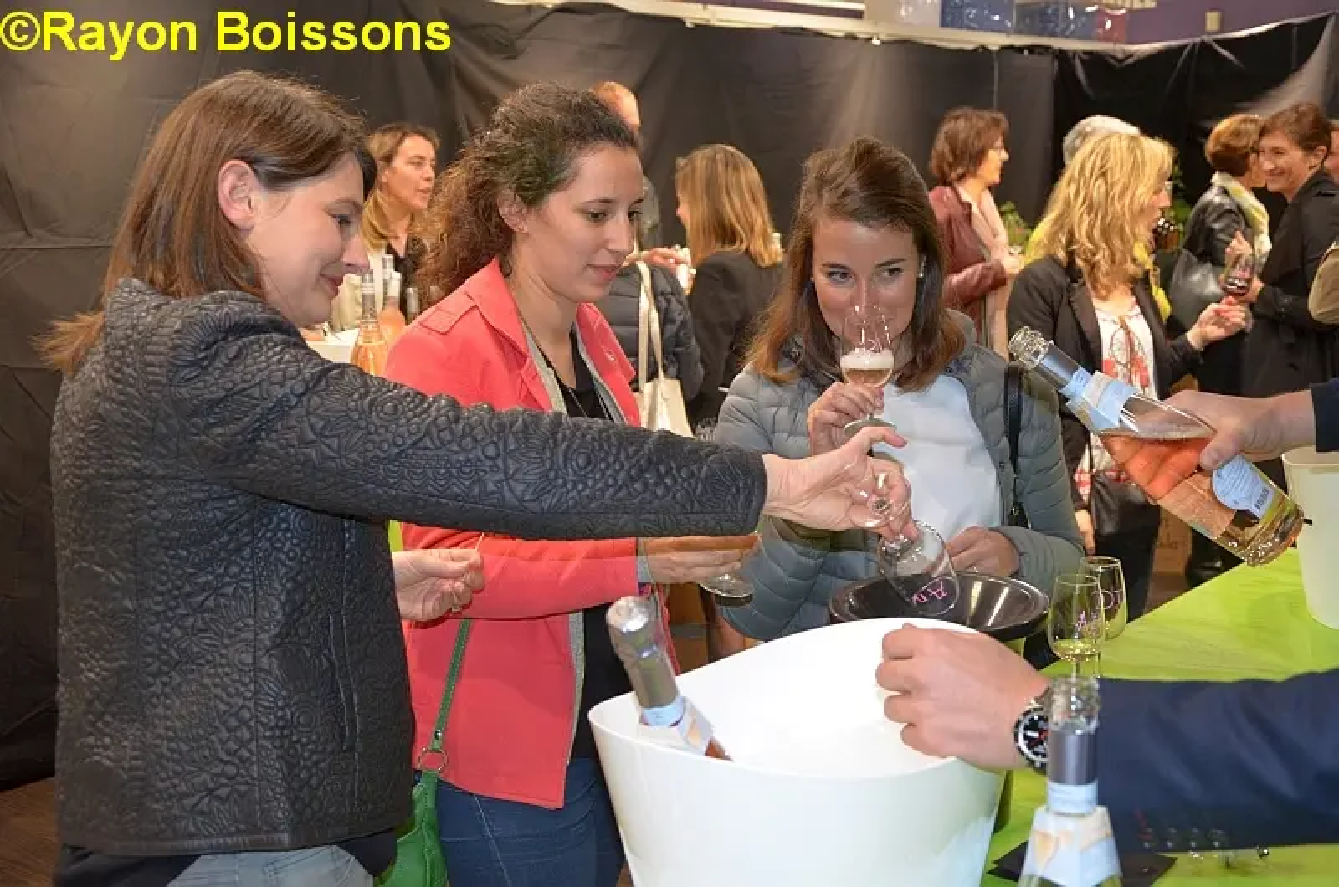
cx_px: 670
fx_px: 1670
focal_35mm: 45
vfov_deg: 29.7
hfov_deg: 43.7
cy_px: 444
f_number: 4.2
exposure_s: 1/60
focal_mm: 30
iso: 1000
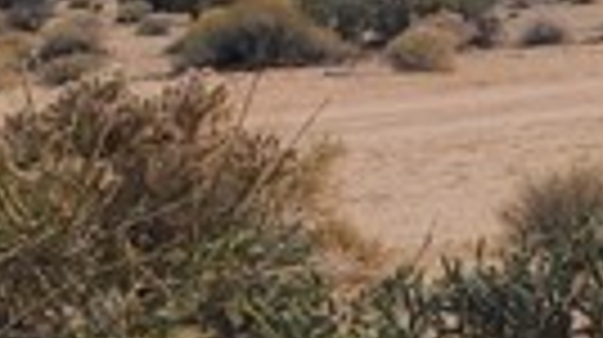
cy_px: -189
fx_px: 1916
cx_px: 864
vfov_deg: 9.7
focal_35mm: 120
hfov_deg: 16.5
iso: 20
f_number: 1.8
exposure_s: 1/1076
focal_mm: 5.4
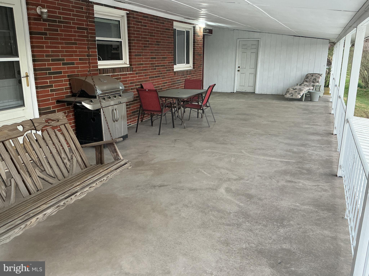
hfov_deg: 61.7
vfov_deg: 48.2
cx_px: 184
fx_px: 309
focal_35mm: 29
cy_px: 138
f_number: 1.8
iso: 64
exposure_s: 1/120
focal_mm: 3
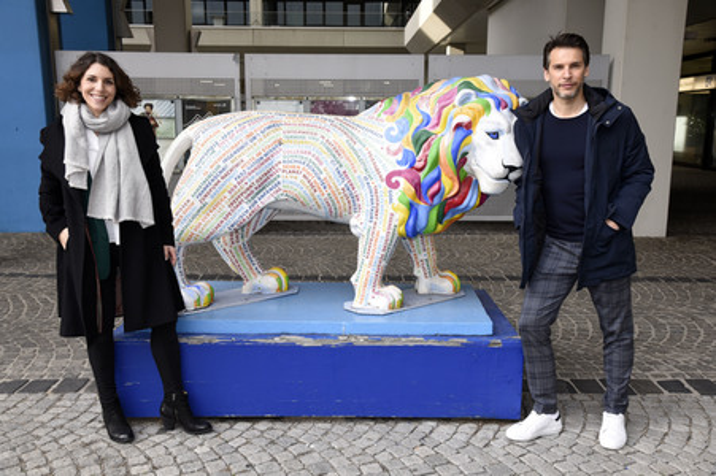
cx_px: 358
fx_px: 696
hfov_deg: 54.5
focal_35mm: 35
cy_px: 238
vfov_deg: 37.8
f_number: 8
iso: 640
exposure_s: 1/160
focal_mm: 35
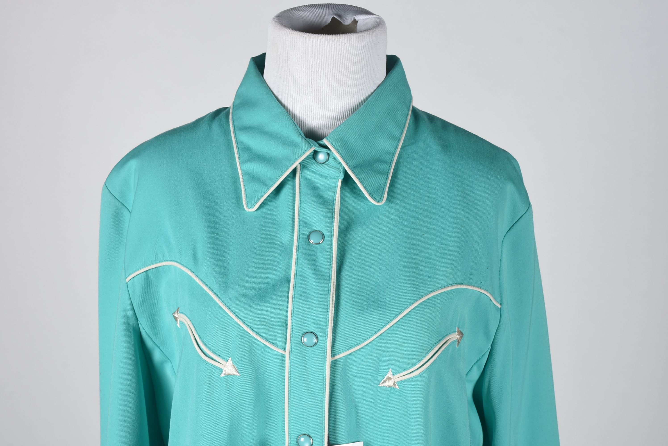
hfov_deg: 29.8
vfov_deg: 20.2
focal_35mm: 68
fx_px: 1253
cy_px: 223
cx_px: 334
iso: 200
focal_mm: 45
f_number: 13
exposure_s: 1/125
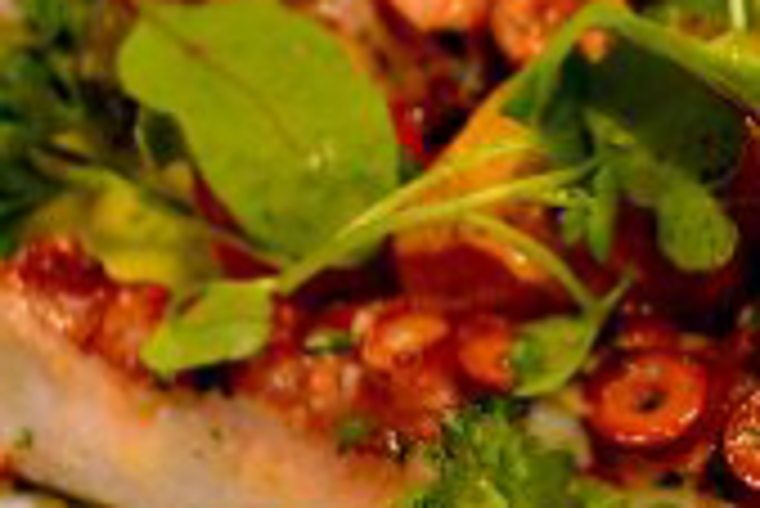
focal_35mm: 164
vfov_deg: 8.4
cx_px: 915
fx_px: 3465
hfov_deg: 12.2
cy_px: 142
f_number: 4.5
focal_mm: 28
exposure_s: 1/100
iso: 400
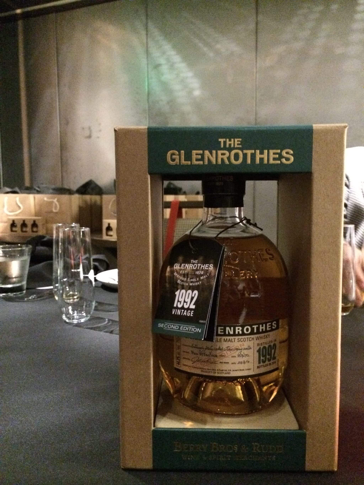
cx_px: 182
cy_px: 242
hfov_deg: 46.8
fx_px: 421
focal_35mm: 30
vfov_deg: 60.0
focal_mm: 4.12
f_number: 2.2
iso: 2500
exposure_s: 1/15
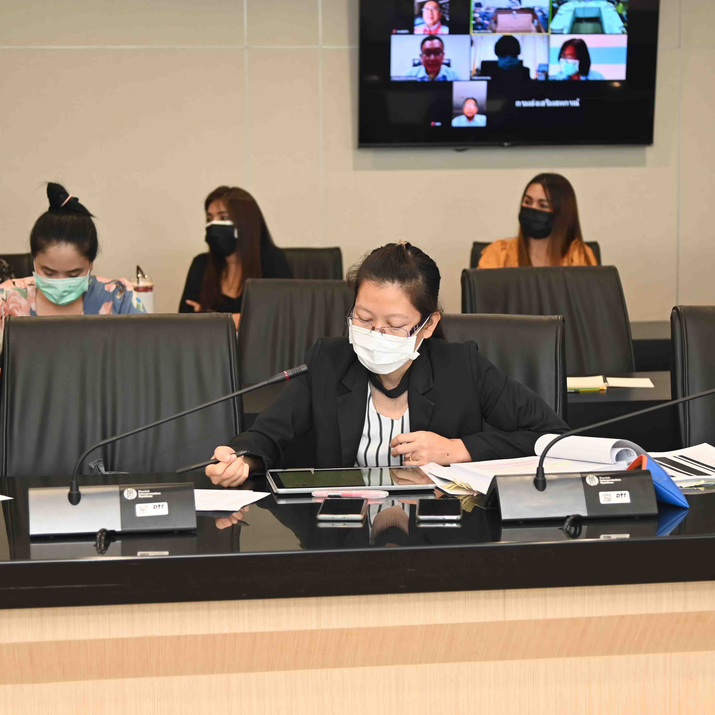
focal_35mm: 82
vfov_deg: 21.1
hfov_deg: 21.1
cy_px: 369
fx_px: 1916
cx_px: 374
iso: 400
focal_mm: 62
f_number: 4
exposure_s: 1/60
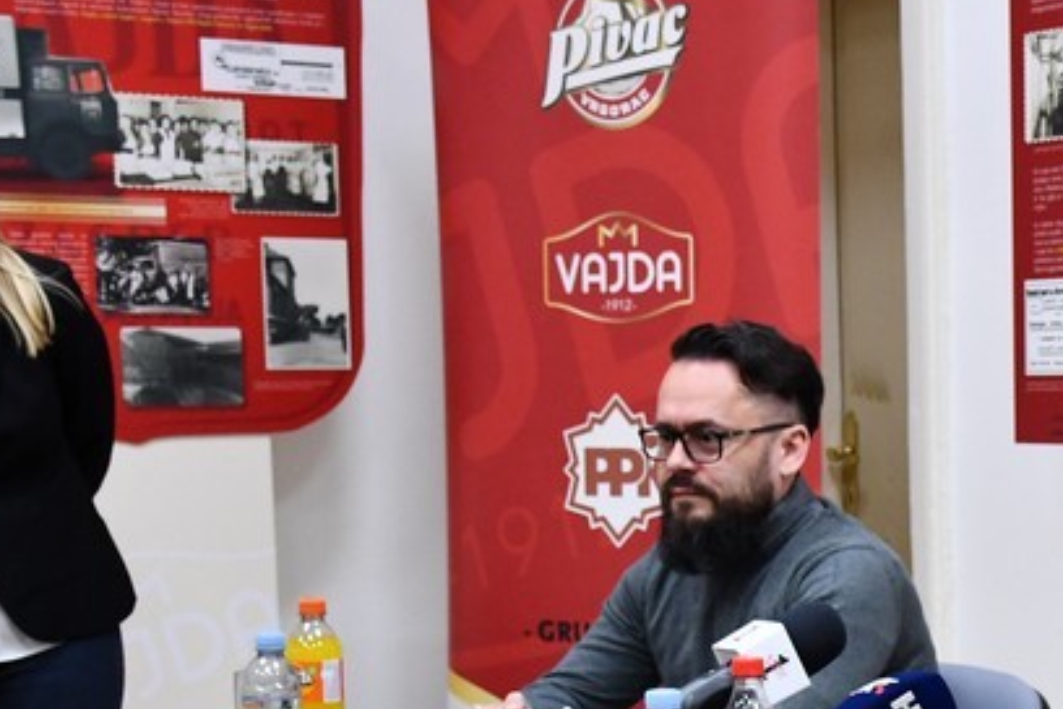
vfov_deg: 13.8
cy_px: 689
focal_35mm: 98
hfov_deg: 20.2
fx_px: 2893
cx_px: 1050
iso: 2000
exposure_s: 1/125
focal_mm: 26
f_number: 3.8
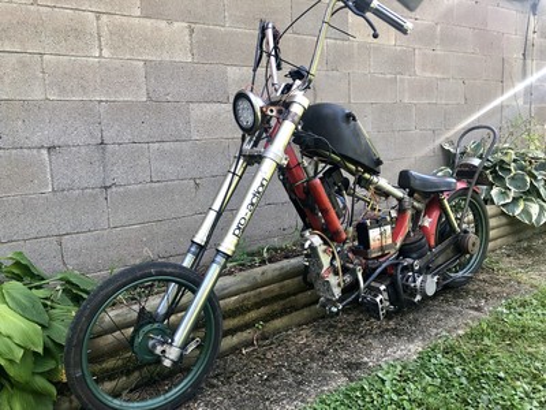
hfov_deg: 63.4
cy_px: 205
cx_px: 273
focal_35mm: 28
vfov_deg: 49.7
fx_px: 442
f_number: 1.8
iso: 20
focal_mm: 4
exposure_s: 1/121
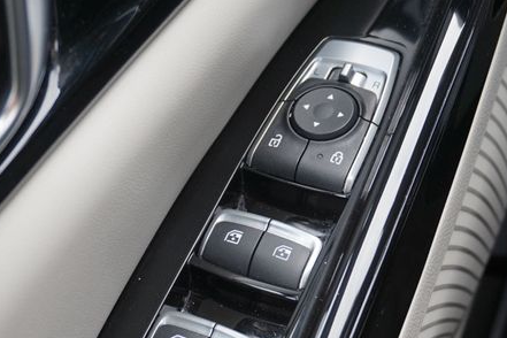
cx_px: 240
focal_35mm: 59
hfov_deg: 34.1
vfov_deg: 22.9
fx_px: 827
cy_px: 243
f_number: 4.5
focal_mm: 27
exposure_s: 1/60
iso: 250
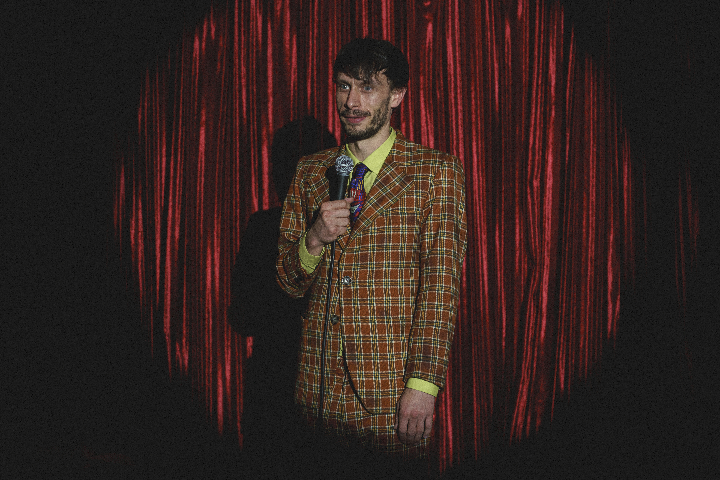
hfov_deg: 28.8
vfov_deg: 19.5
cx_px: 360
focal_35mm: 70
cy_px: 240
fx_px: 1400
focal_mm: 70
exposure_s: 1/200
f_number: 2.8
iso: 1600
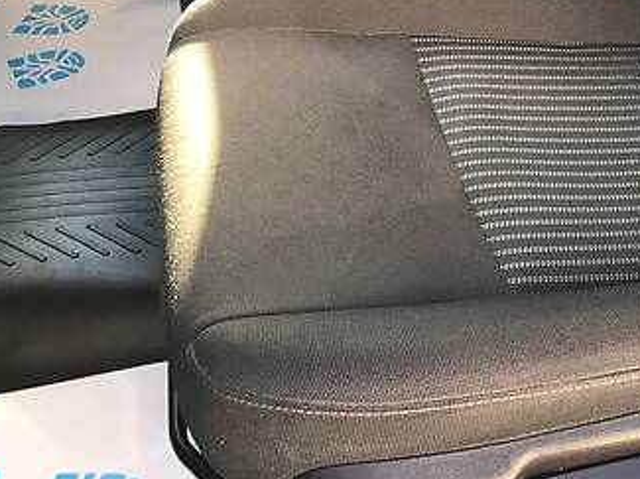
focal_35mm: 69
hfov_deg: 26.7
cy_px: -93
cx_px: 636
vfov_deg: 20.0
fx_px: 1274
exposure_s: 1/45
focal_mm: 4
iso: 25
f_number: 1.8
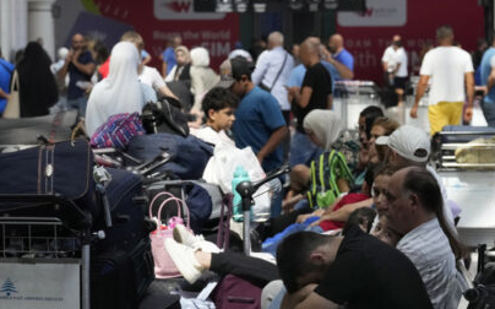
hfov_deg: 8.3
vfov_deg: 5.2
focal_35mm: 254
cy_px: 221
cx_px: 388
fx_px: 3425
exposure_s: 1/500
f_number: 9
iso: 4000
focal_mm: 131
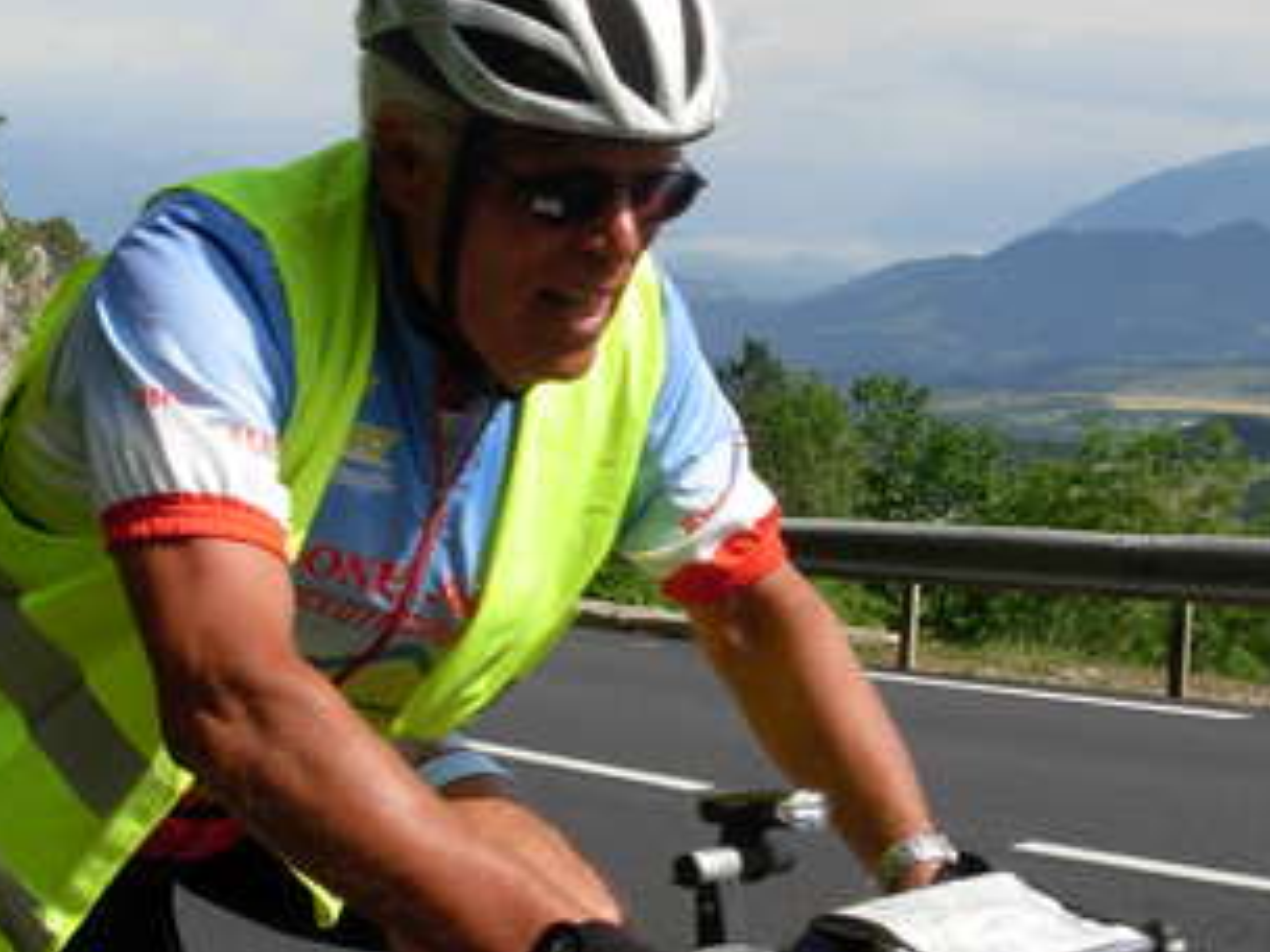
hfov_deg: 26.0
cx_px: 698
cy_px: 489
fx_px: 2752
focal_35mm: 75
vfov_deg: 19.6
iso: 79
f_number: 4.9
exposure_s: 1/542
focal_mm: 6.3
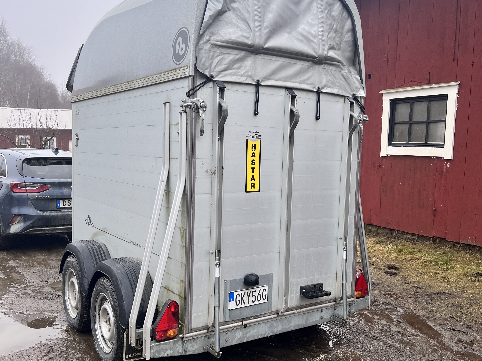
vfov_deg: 53.1
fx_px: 362
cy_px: 180
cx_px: 241
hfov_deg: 67.3
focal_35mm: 26
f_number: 1.5
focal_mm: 5.7
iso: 50
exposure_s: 1/611
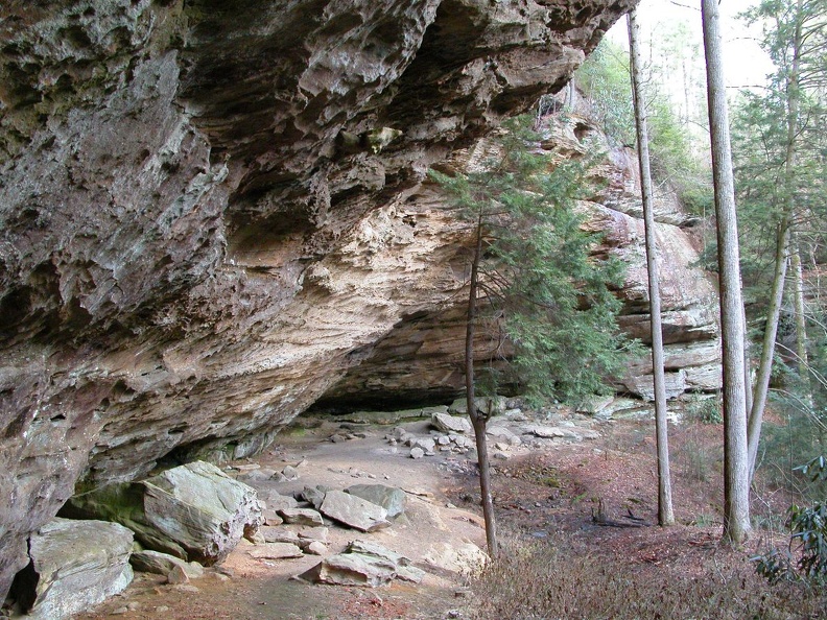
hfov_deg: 54.0
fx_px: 812
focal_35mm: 34
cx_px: 414
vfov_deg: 41.8
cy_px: 310
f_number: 4
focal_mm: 8.9
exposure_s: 1/60
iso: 400
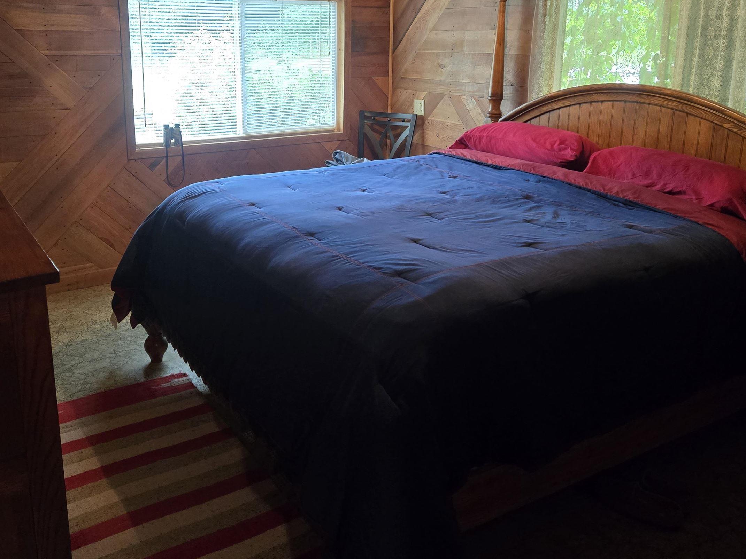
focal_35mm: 33
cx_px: 346
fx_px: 711
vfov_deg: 42.1
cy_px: 163
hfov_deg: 55.3
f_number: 1.8
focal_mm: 5.4
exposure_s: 1/60
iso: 640
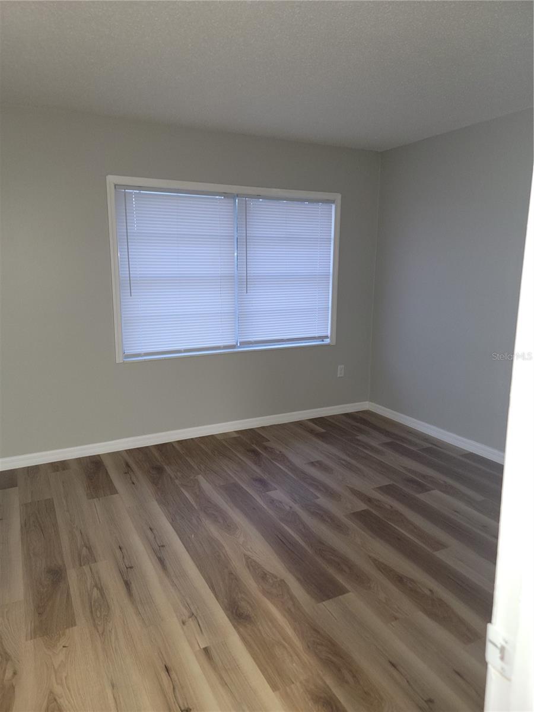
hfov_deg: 56.8
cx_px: 267
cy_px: 356
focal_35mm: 24
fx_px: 494
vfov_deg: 71.6
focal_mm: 6.7
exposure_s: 1/17.2
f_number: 1.8
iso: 125
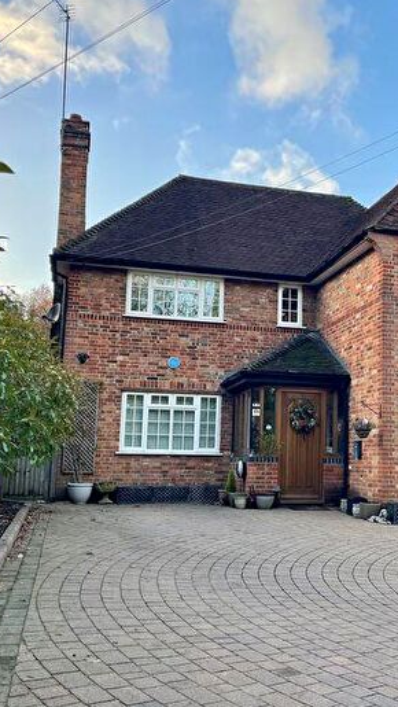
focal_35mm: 37
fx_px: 694
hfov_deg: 31.5
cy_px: 349
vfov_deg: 54.0
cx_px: 292
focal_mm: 5.1
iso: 32
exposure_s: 1/492
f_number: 1.6
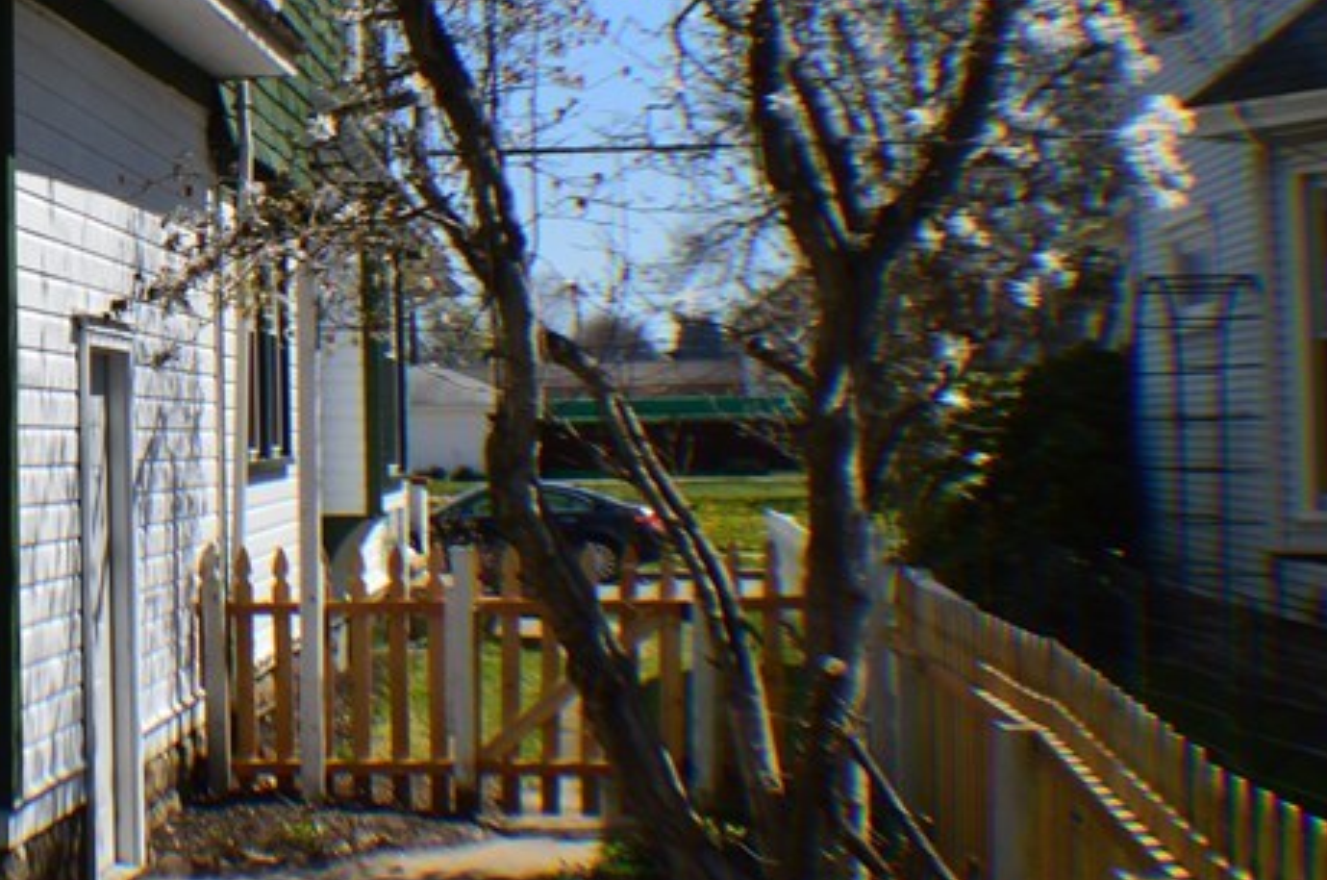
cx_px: -59
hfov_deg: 24.6
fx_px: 2870
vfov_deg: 17.3
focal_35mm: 78
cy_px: 214
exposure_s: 1/500
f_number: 11
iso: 400
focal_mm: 22
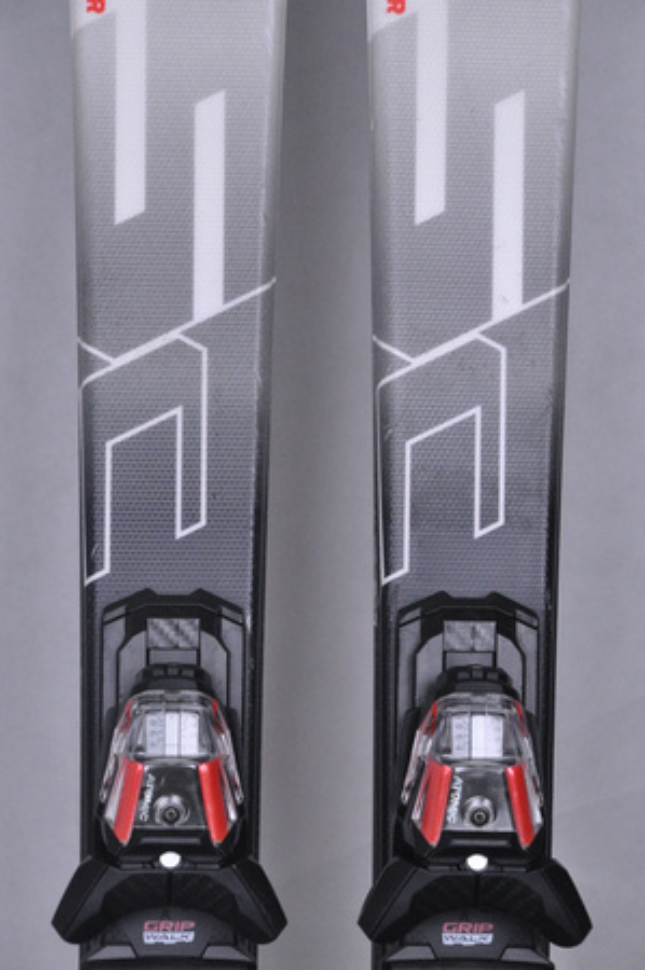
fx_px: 4242
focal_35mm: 158
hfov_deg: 8.7
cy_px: 485
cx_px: 322
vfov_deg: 13.1
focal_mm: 105
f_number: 9.5
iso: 3200
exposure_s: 1/125
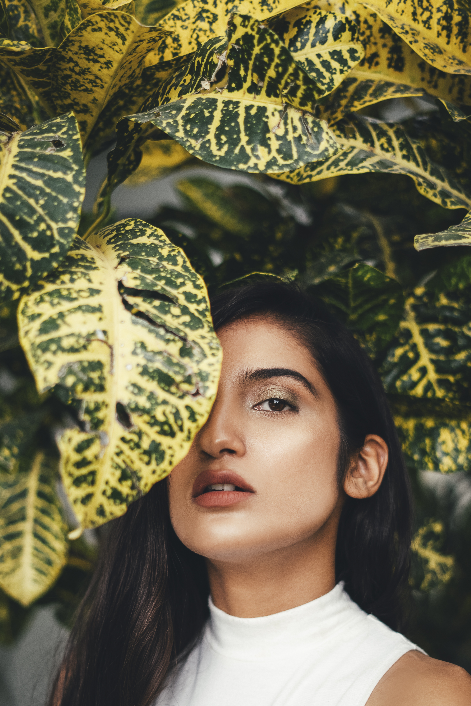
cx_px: 222
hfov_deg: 20.6
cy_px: 454
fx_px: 1295
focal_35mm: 66
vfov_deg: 30.3
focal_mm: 50
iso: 125
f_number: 1.8
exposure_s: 1/400
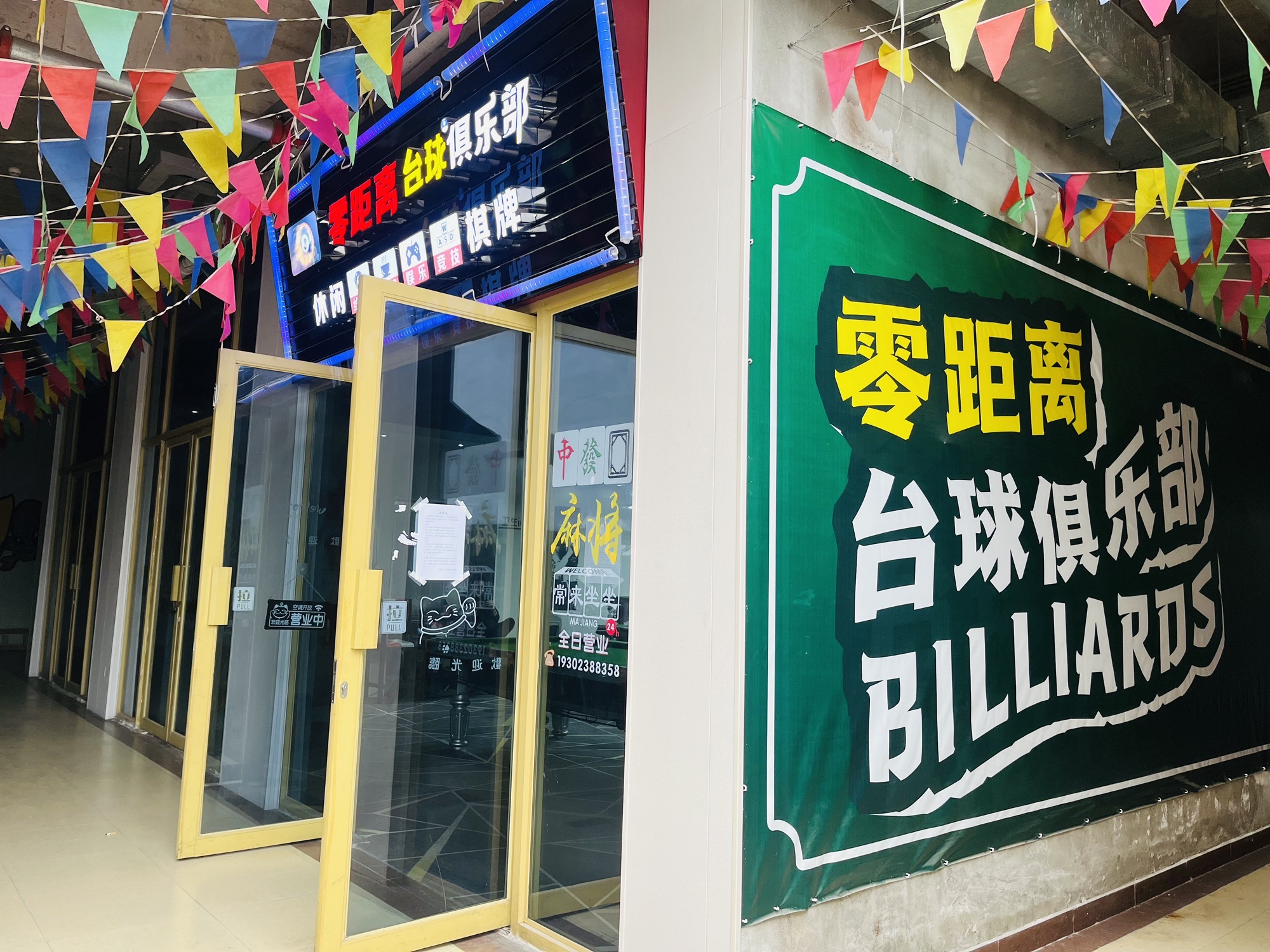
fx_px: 954
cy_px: 476
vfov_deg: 53.1
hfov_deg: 67.3
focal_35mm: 26
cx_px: 635
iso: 50
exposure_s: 1/122
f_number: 1.6
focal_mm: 5.1
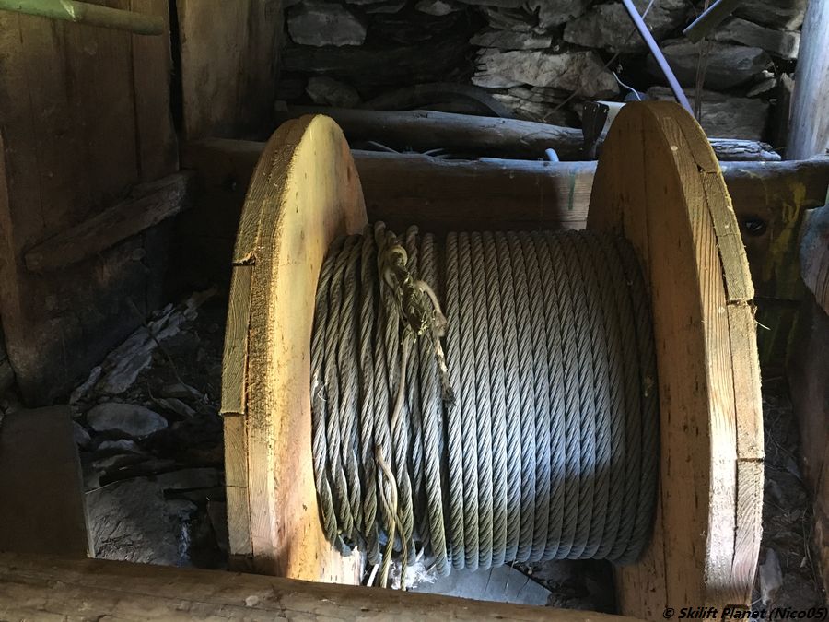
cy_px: 311
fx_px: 695
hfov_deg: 61.7
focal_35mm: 29
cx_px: 414
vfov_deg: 48.2
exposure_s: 1/17
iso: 200
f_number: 2.2
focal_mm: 4.15
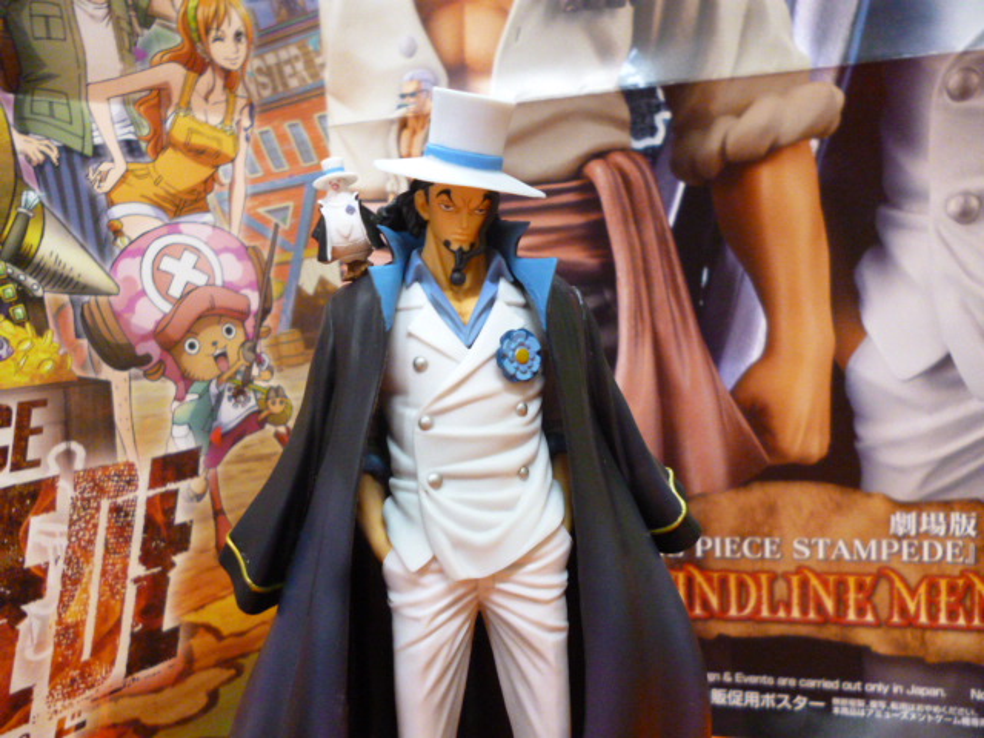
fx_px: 796
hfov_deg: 63.4
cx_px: 492
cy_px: 369
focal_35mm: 28
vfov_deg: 49.7
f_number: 3.1
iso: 800
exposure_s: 1/25
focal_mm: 5
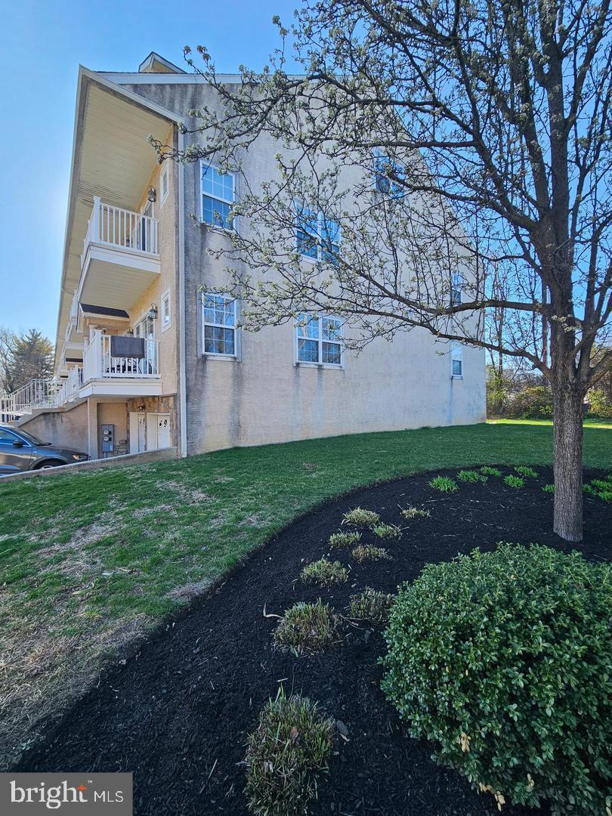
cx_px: 306
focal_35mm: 13
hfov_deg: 89.9
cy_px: 408
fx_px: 306
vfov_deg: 106.2
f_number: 2.2
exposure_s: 1/483
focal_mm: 2.2
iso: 50
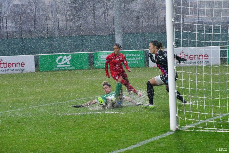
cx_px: 114
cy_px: 76
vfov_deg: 8.2
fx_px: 1069
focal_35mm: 168
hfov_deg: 12.2
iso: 20000
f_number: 8
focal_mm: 112
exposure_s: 1/2000
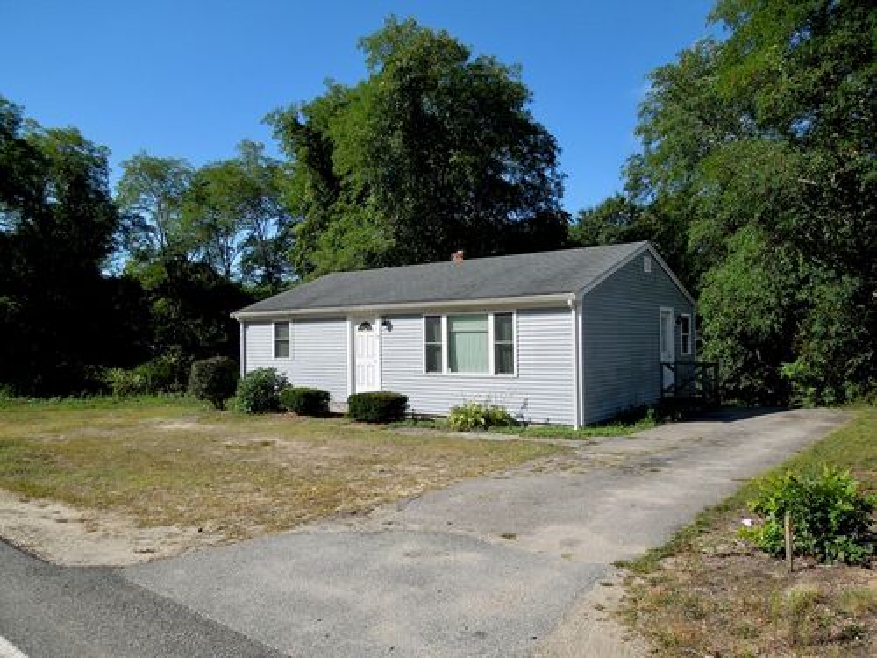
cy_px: 329
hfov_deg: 69.4
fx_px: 633
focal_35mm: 25
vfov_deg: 54.9
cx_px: 438
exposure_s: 1/400
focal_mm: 4.5
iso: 100
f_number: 6.6
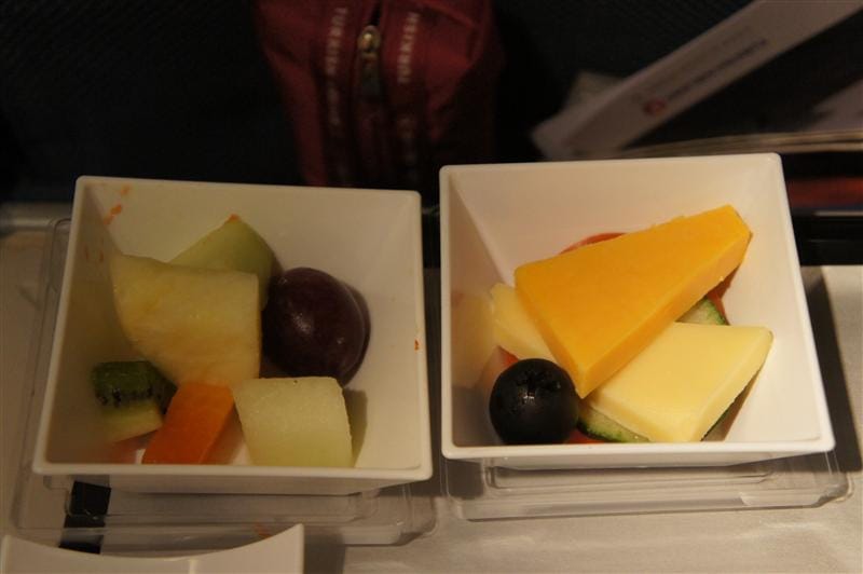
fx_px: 1437
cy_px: 287
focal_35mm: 60
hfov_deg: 33.4
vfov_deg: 22.6
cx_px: 432
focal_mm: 40
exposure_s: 1/40
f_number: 4.5
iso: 1600
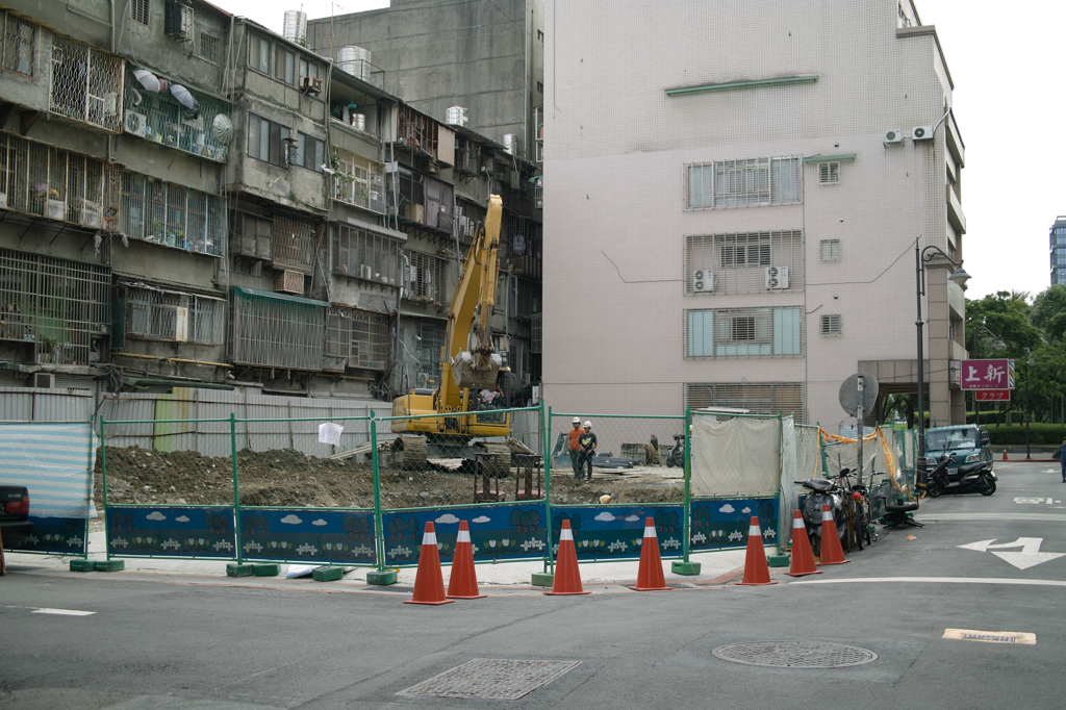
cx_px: 533
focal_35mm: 41
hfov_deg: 47.4
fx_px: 1214
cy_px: 355
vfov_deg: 32.6
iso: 100
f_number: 2.8
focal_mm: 24.2
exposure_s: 1/200
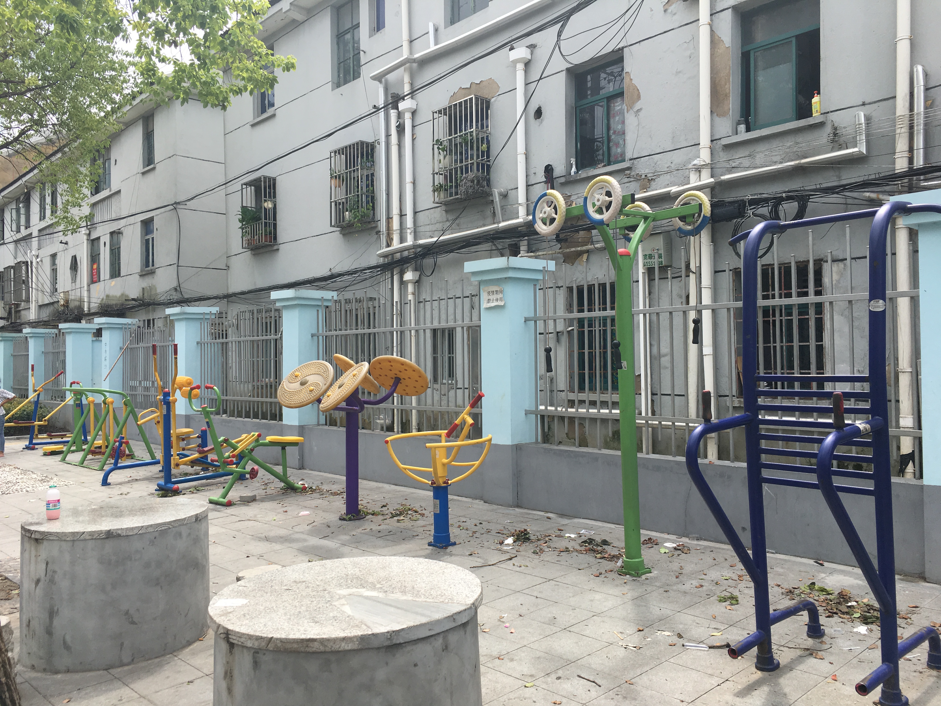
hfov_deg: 61.7
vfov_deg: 48.2
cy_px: 353
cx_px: 470
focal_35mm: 29
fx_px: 788
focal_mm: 4.15
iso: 25
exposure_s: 1/905
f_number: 2.2
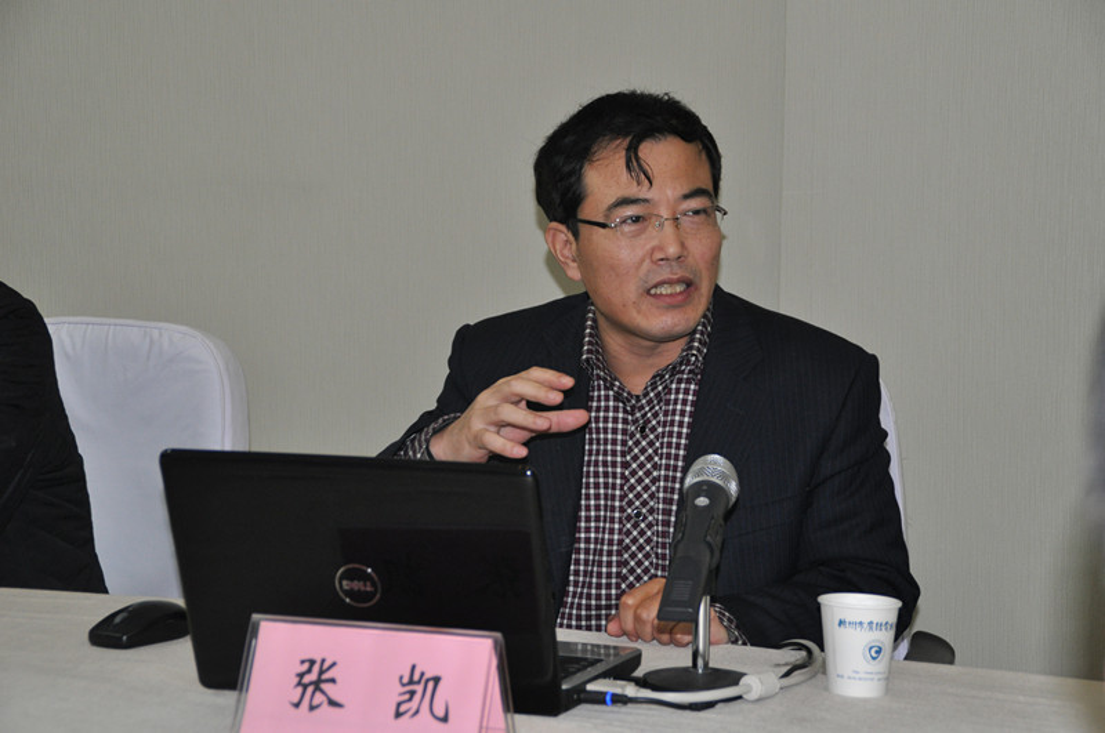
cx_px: 552
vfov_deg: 17.4
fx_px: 2391
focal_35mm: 78
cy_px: 366
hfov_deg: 26.0
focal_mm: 52
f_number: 5
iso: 800
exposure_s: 1/60
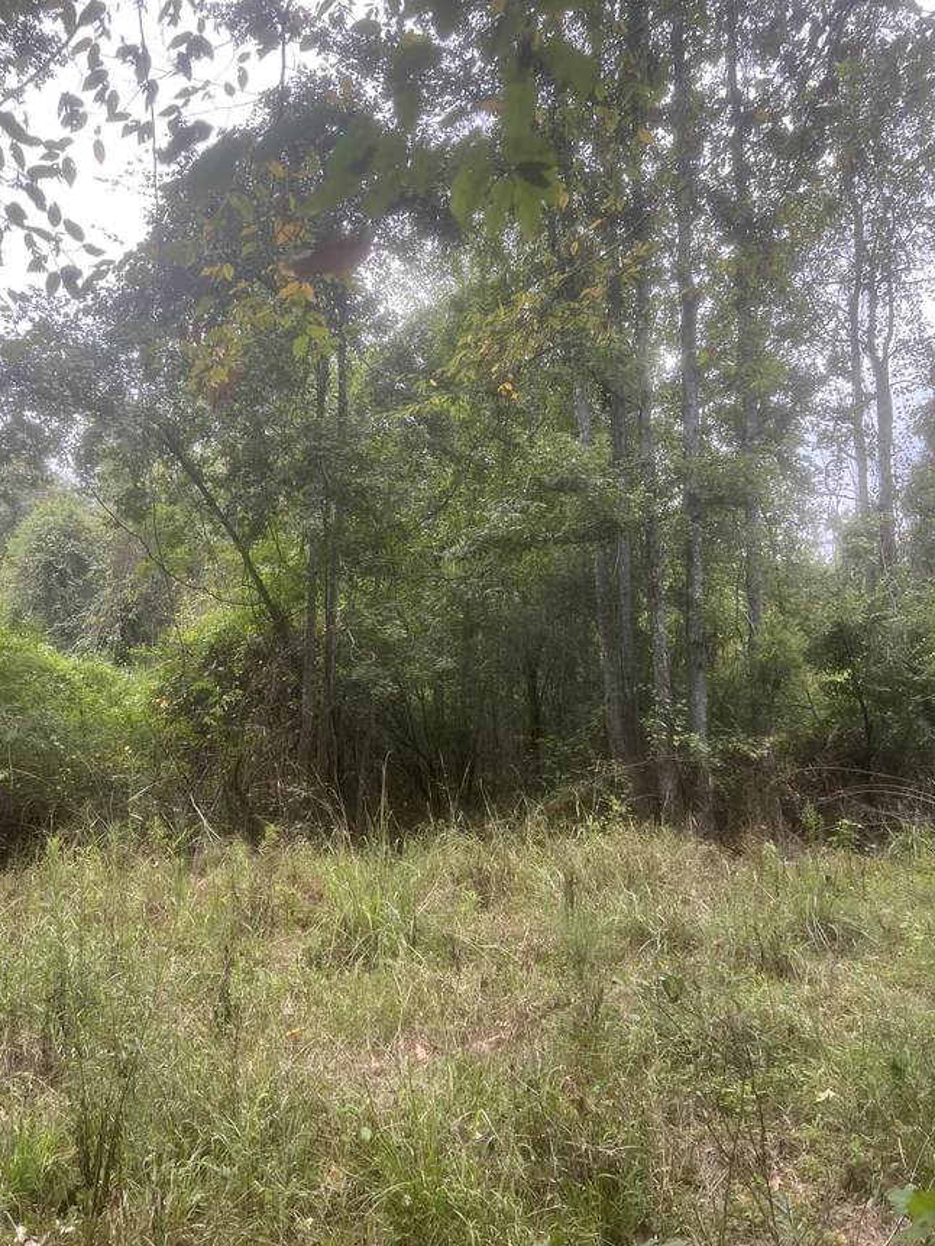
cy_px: 589
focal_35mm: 29
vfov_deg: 61.6
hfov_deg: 48.2
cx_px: 417
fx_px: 1044
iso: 50
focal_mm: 5.7
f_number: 1.5
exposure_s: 1/533
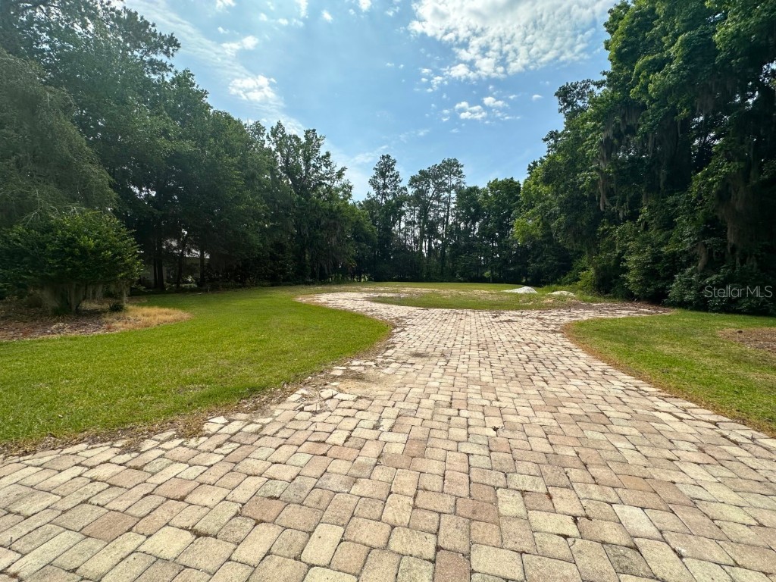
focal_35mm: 14
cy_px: 291
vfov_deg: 85.7
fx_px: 314
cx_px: 388
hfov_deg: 102.1
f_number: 2.2
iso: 50
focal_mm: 2.22
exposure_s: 1/2304
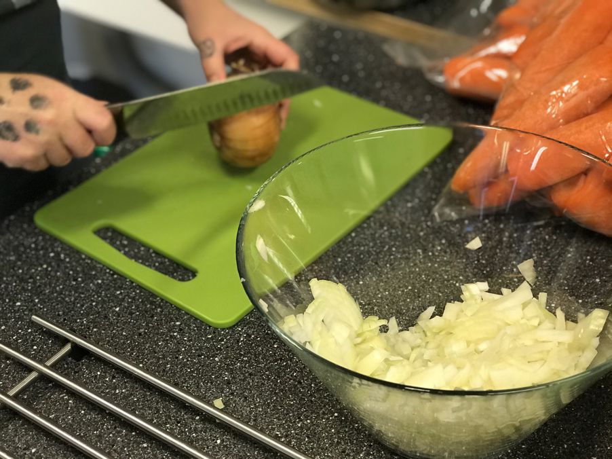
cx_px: 306
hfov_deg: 33.8
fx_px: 1007
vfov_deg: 25.6
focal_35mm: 57
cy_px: 230
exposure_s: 1/50
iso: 200
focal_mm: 6.6
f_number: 2.8
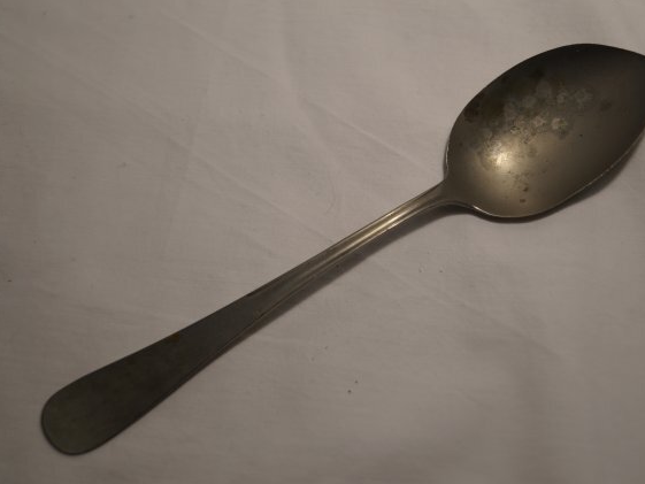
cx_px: 363
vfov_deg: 25.4
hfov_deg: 33.4
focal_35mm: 58
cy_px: 241
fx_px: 1073
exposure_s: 1/60
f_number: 5
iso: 320
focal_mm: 35
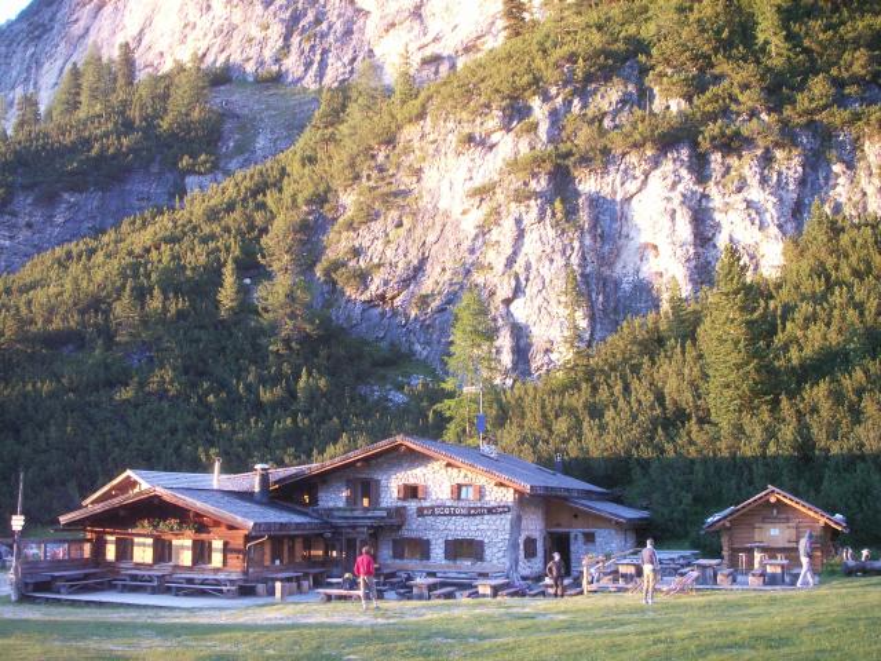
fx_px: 942
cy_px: 330
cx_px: 440
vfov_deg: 38.7
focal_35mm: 37
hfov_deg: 50.1
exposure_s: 1/30
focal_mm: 7.7
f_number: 3.5
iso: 160
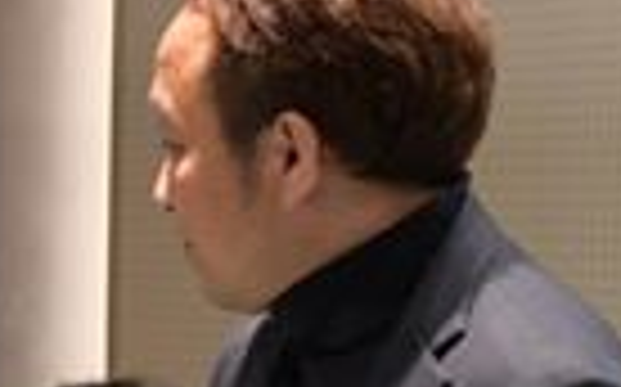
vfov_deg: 5.9
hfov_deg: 9.2
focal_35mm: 221
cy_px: 529
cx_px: -382
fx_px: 3737
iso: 3200
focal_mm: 40
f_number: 4.2
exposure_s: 1/80
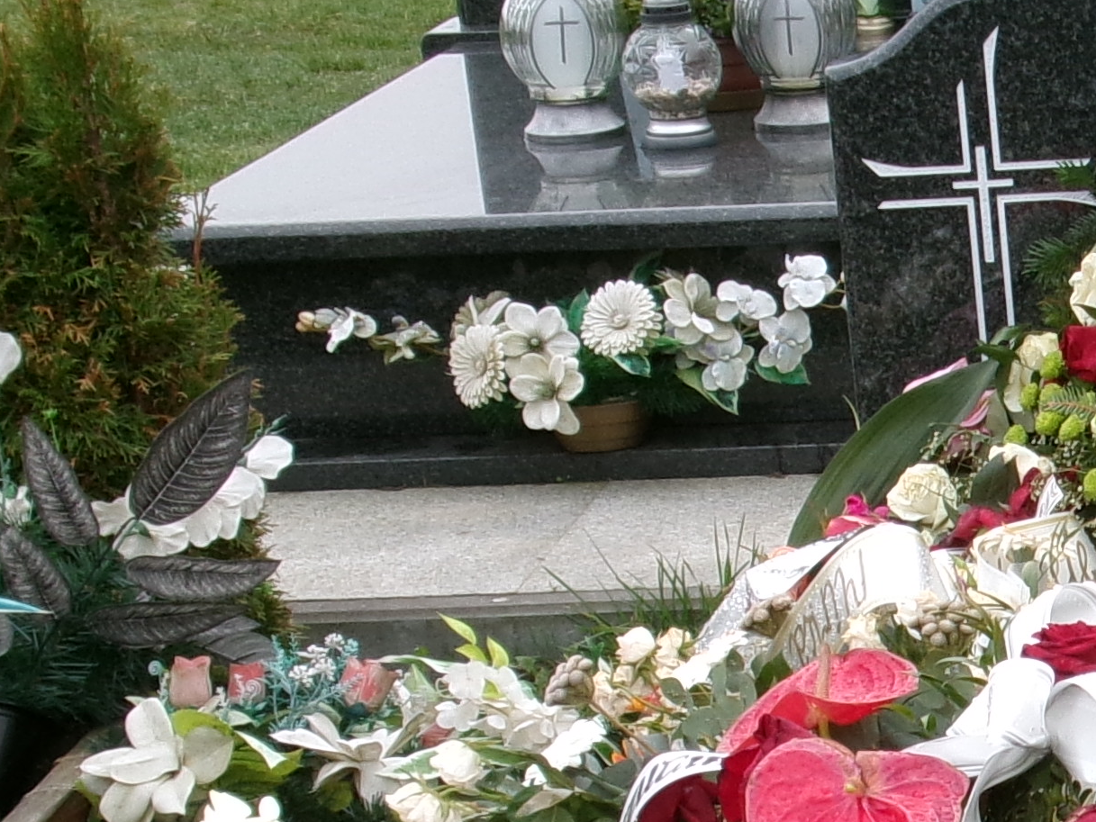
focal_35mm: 106
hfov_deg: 17.4
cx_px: 1416
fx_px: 3356
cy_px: 790
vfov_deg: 13.8
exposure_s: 1/240
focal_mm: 5.1
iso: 100
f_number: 3.9
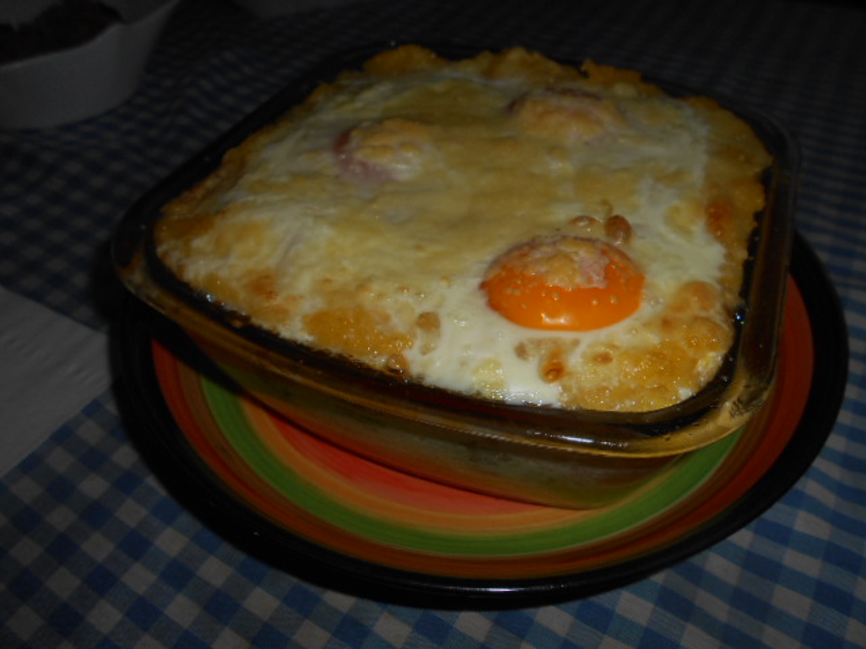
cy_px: 324
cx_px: 433
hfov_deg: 67.3
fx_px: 650
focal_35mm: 26
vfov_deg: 53.1
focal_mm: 4.6
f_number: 8
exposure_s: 1/25
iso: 80
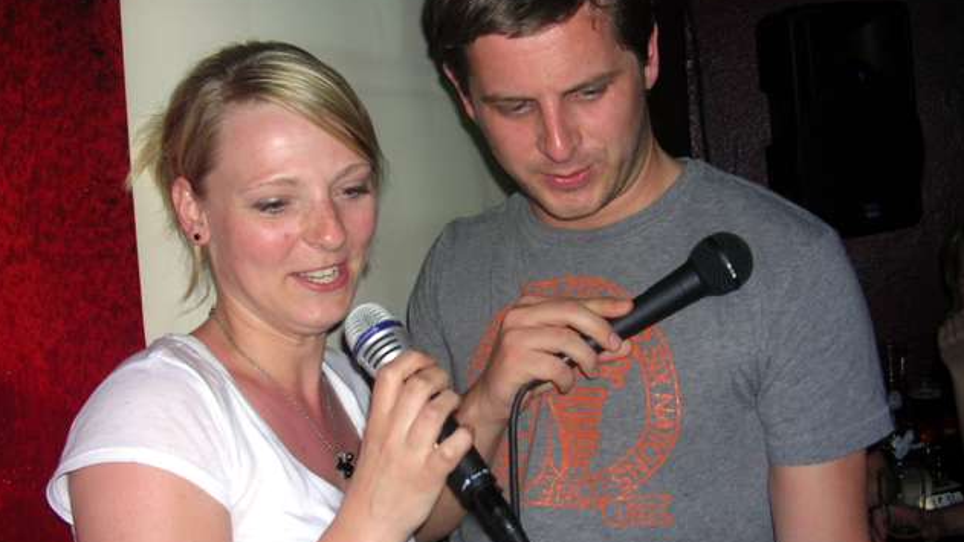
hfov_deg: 48.4
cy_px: 272
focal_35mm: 42
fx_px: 1074
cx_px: 480
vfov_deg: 28.4
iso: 50
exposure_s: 1/60.1
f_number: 2.8
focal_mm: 5.8
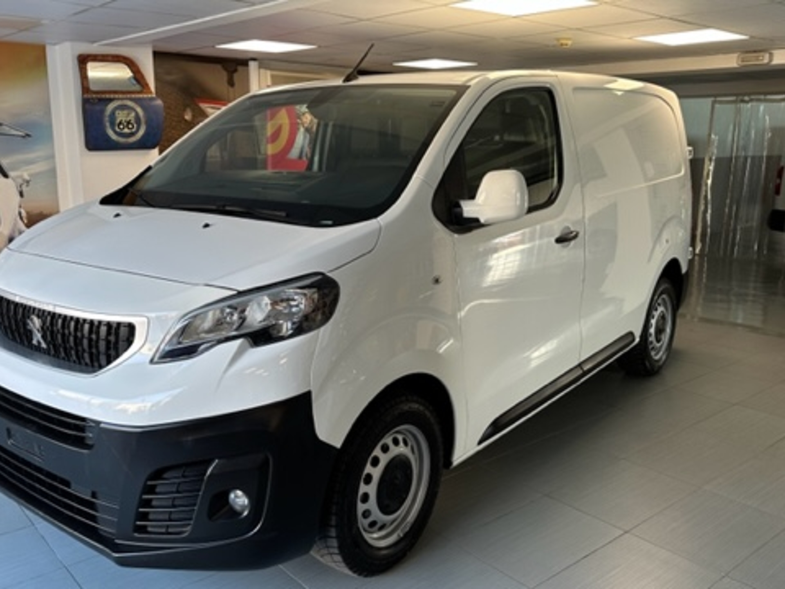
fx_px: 544
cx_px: 392
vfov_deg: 56.8
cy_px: 294
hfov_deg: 71.6
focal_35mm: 24
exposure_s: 1/100
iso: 80
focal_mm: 6.86
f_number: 1.78
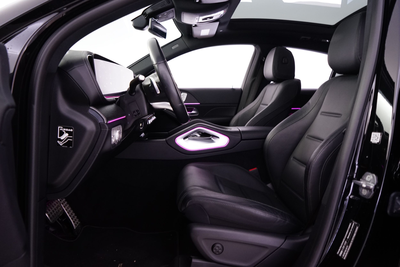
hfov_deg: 73.7
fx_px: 267
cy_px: 134
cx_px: 200
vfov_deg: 53.1
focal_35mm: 24
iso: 1600
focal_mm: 24
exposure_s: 1/8
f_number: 5
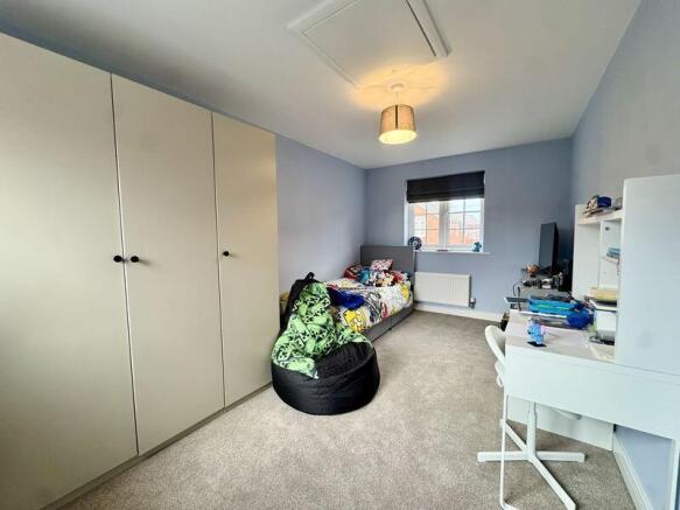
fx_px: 275
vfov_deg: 85.7
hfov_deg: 102.1
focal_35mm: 14
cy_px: 255
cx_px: 340
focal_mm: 2.22
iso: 320
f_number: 2.2
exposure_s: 1/99
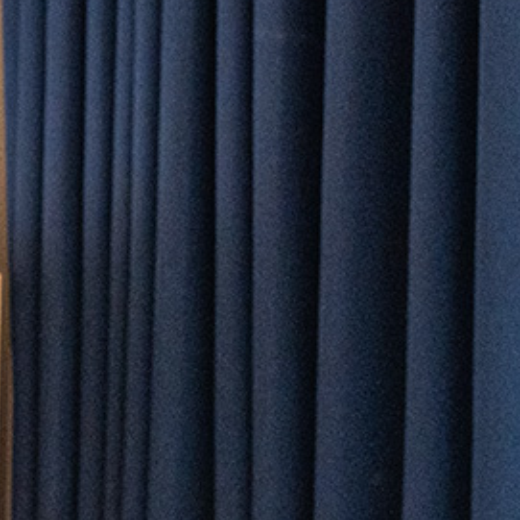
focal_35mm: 327
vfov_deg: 5.3
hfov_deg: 5.3
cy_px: 820
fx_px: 5557
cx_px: -353
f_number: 5
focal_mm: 51
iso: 800
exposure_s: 1/200
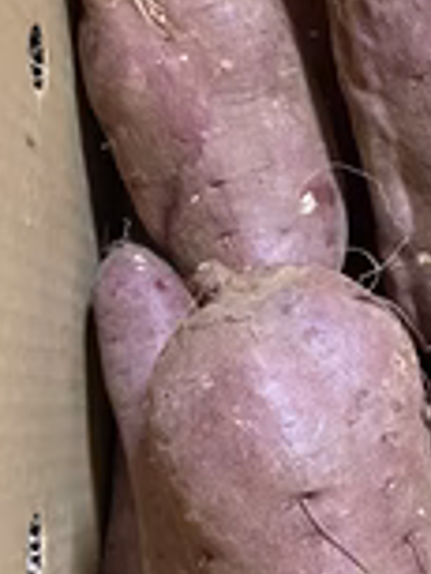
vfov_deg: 28.5
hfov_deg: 19.9
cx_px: 558
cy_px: 349
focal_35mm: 68
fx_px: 1127
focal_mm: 4.25
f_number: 1.8
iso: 500
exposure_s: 1/50
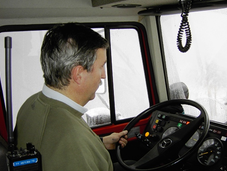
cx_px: 135
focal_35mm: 43
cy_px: 94
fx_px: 282
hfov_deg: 43.7
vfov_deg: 33.6
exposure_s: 1/50
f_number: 2.8
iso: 100
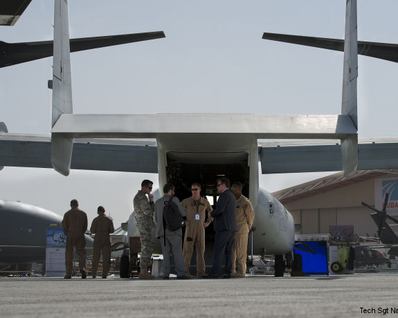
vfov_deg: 19.2
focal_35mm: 80
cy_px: 160
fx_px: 942
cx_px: 215
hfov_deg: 23.8
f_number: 8
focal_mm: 70
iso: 100
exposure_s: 1/800
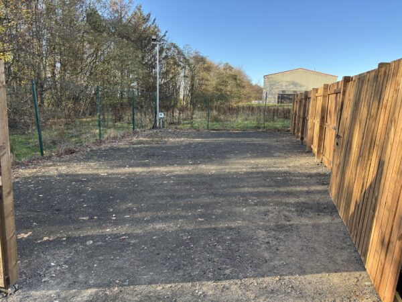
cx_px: 201
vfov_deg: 53.1
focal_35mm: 26
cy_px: 151
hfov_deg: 67.3
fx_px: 302
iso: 50
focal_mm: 5.96
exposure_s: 1/441
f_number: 1.6
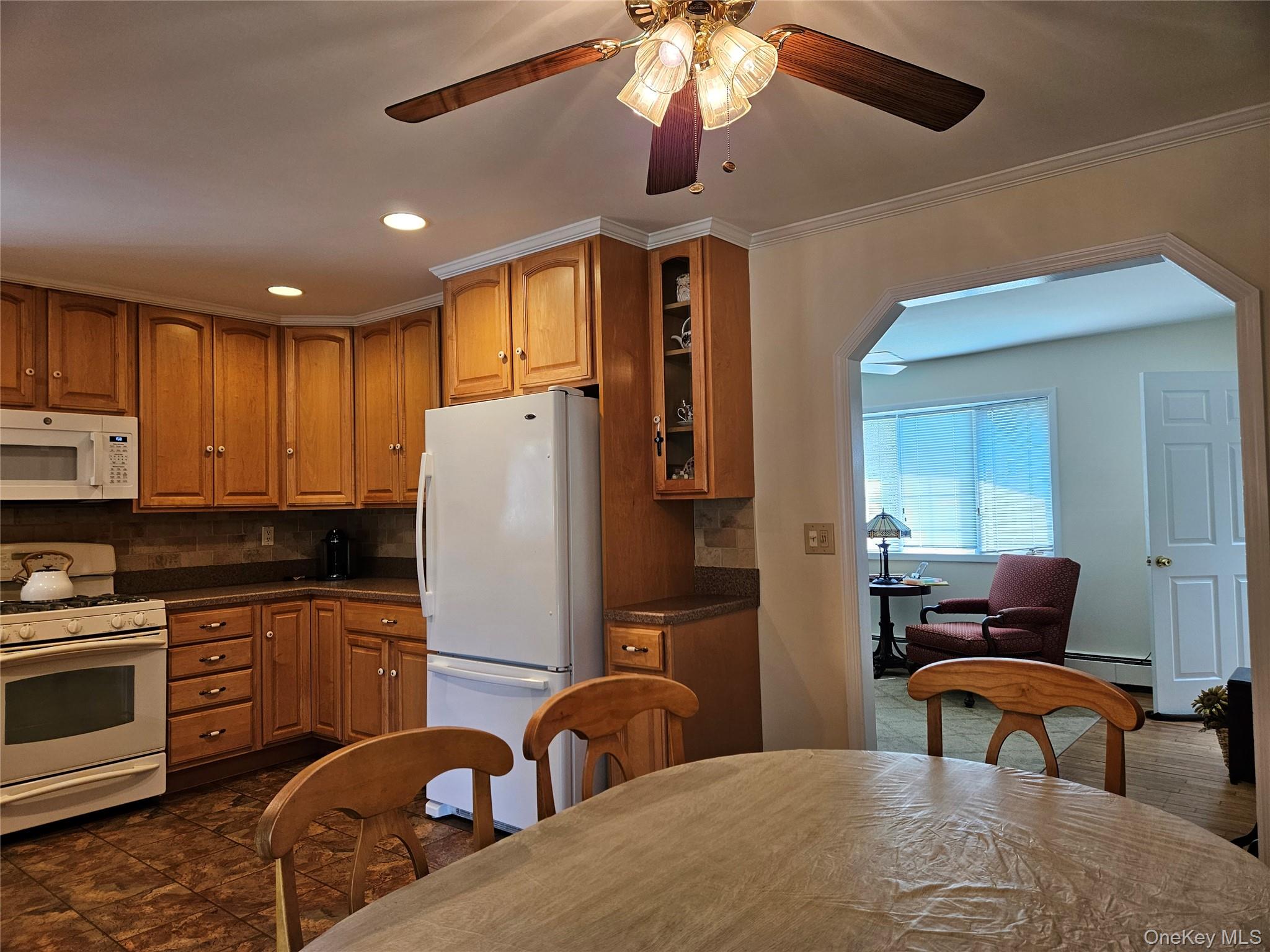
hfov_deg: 73.9
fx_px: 844
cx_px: 635
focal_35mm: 23
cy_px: 476
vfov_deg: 58.9
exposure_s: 1/120
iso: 160
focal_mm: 5.4
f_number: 1.8
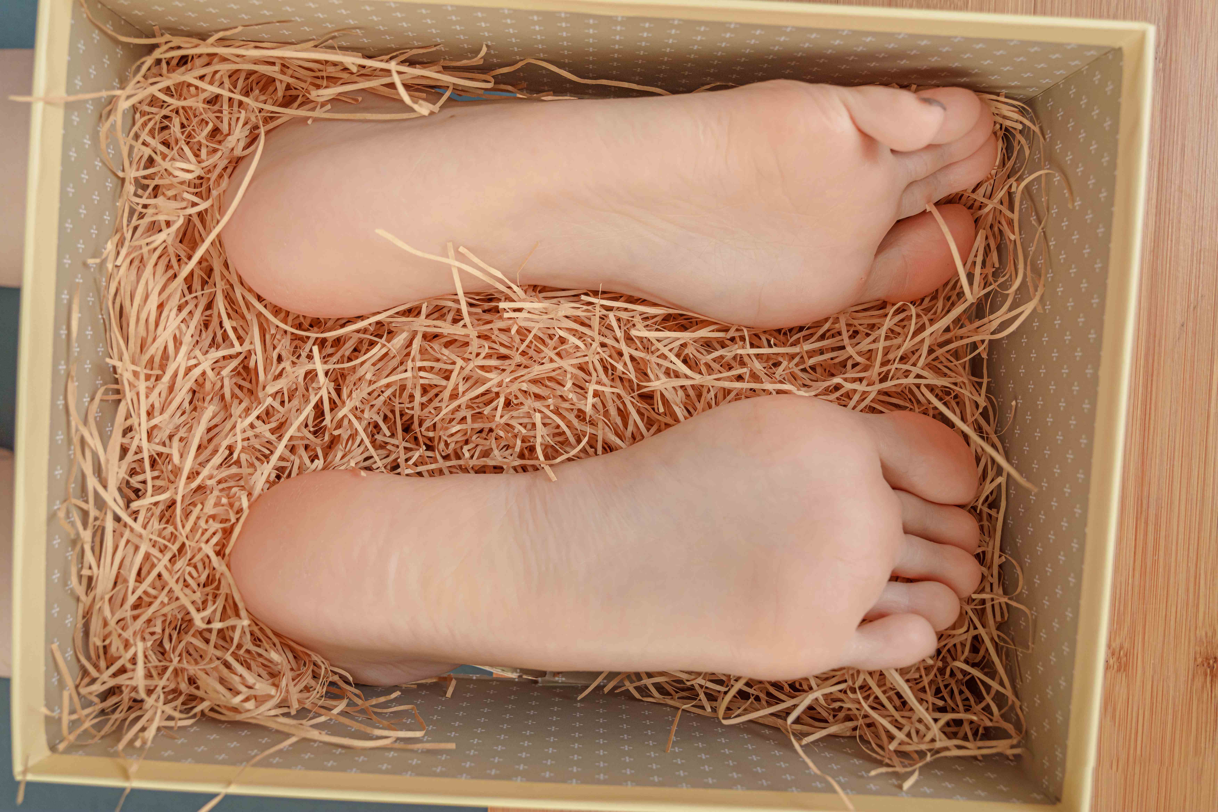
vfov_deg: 42.3
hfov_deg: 60.3
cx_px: 609
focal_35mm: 31
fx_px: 1049
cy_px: 406
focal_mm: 31
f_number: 6.3
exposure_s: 1/60
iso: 320
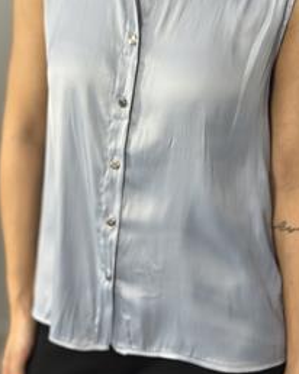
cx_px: 113
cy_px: 134
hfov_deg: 20.4
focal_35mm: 75
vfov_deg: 25.3
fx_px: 831
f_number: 1.78
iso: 80
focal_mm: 6.86
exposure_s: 1/100
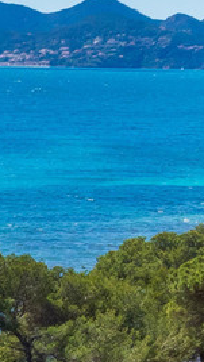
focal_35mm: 156
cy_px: 643
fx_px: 1498
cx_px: -504
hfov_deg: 6.7
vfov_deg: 12.6
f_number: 11
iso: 200
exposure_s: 1/240
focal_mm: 12.3
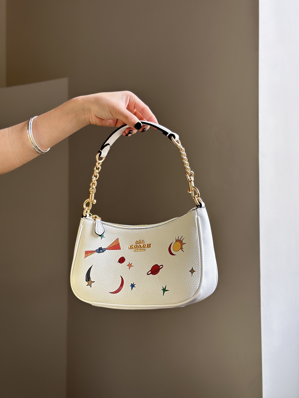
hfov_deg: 30.3
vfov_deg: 39.7
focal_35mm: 48
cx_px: 150
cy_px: 199
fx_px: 553
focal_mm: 6.86
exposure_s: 1/308
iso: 80
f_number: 1.78
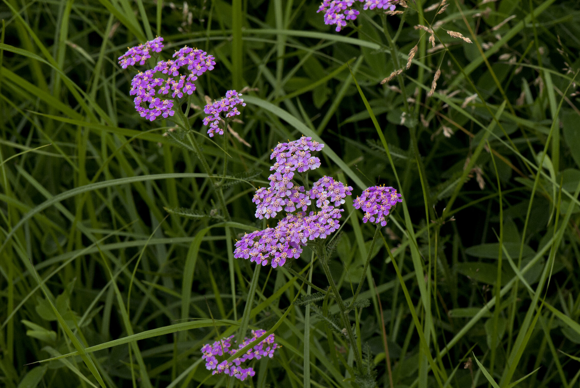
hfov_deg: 13.0
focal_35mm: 158
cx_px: 290
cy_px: 194
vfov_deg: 8.7
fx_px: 2541
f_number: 13
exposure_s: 1/160
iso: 400
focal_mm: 105
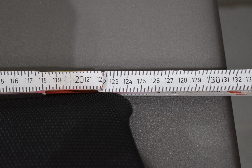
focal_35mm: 72
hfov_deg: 28.1
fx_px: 504
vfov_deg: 18.9
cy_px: 84
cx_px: 126
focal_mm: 48
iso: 800
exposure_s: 1/125
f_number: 5.3
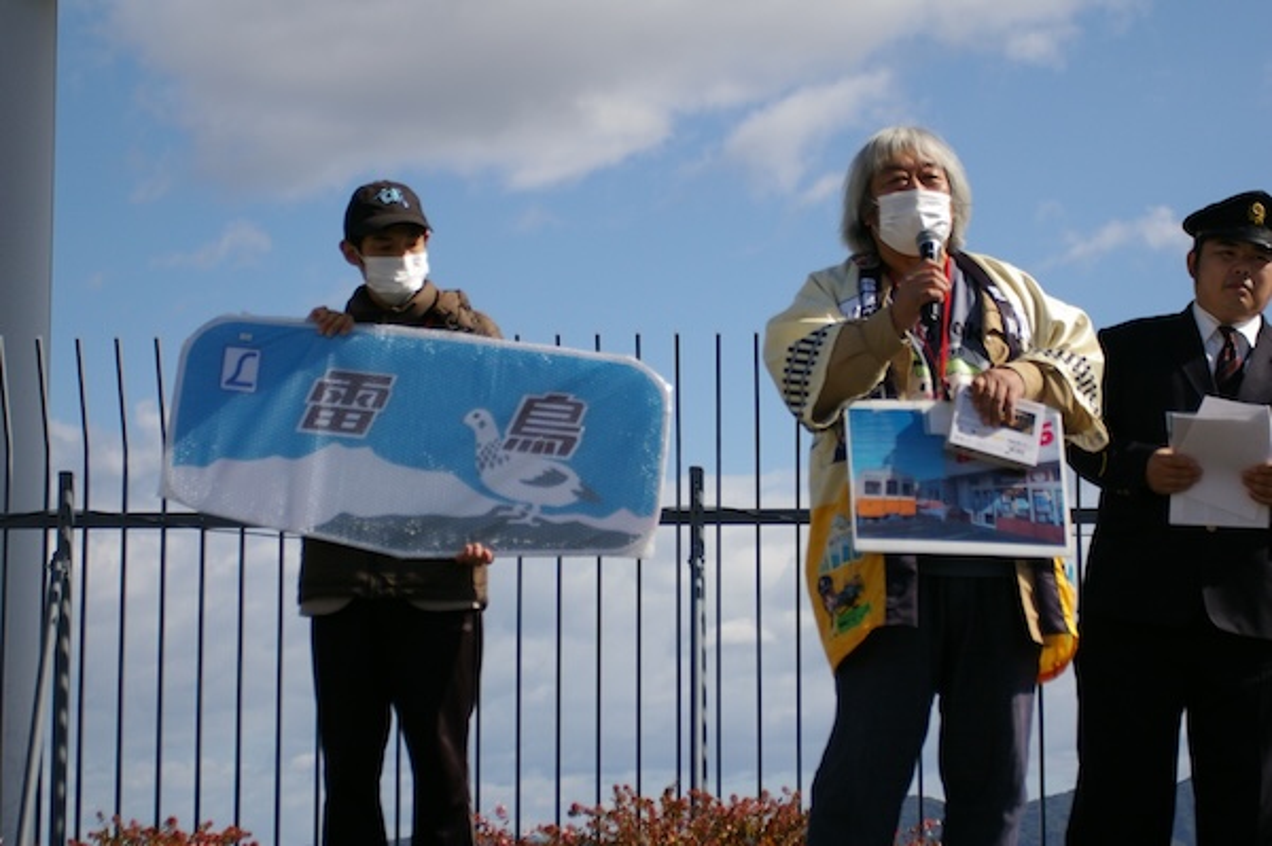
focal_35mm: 94
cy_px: 423
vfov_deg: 14.5
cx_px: 636
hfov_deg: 21.6
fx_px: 3336
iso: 400
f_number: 4.5
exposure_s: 1/4000
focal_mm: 63
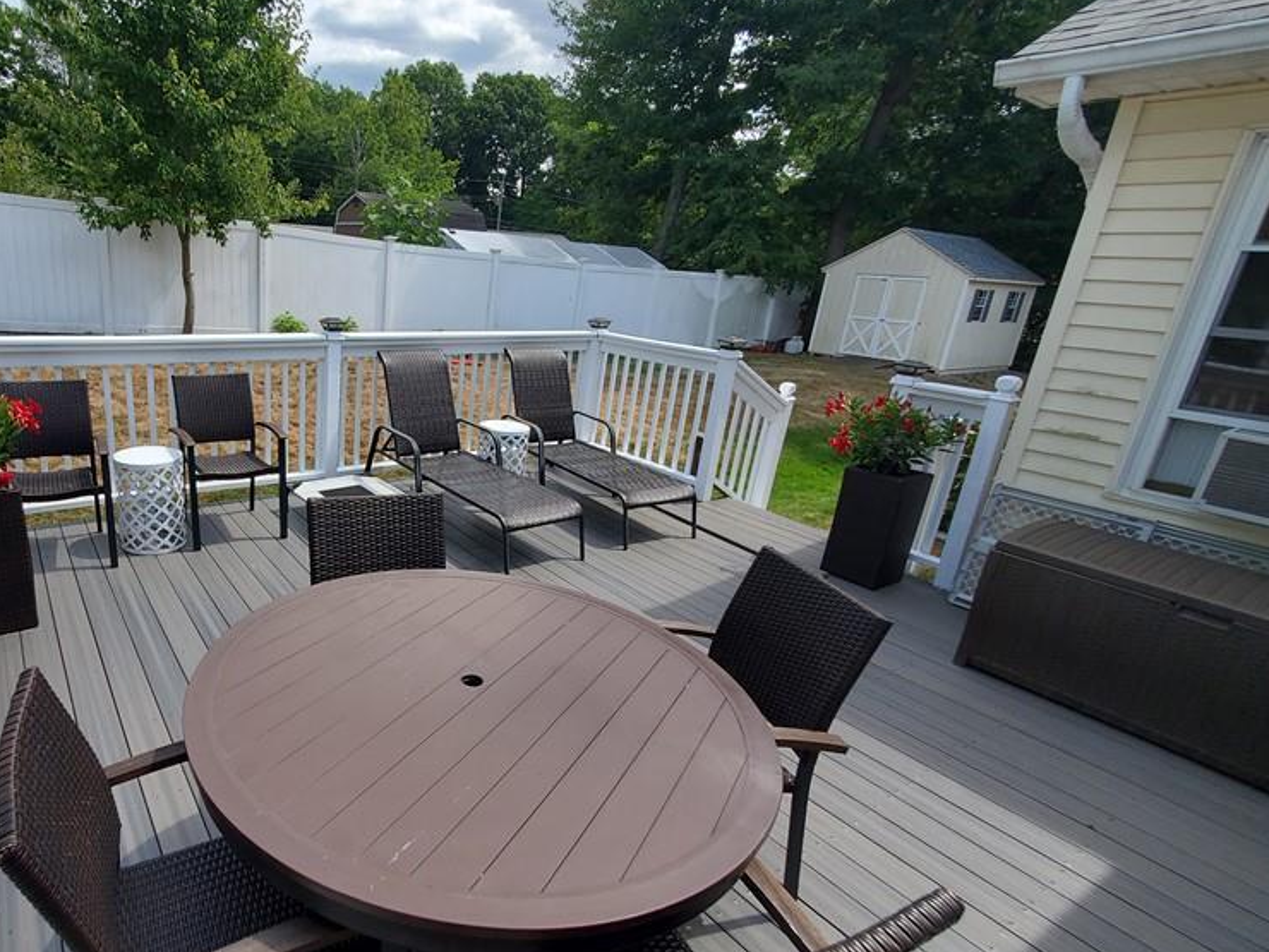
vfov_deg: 71.6
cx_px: 405
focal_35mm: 18
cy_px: 473
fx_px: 660
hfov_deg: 84.2
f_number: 2.2
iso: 50
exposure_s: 1/848
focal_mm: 1.8
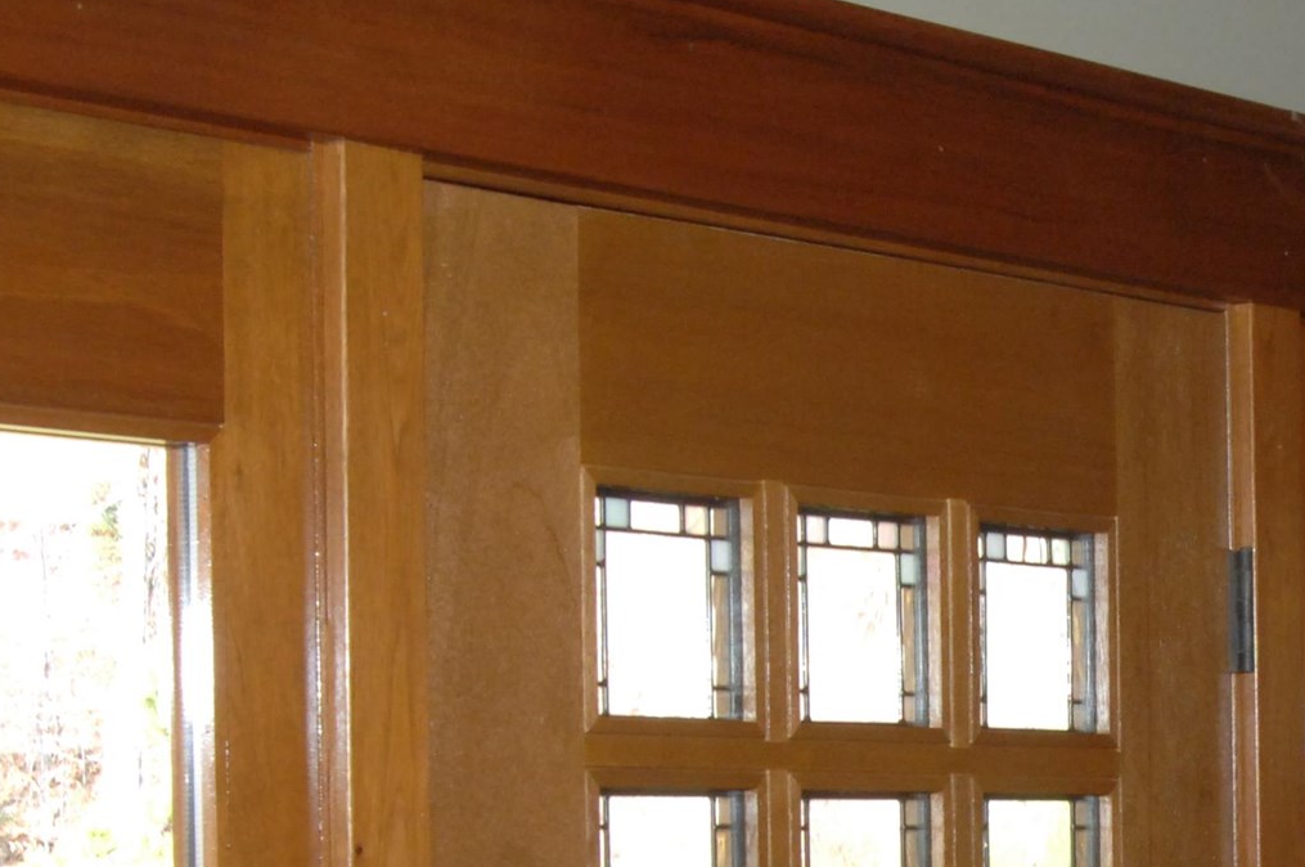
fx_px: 3946
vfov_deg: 12.3
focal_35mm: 109
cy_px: 1033
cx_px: 1264
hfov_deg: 18.4
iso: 640
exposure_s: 1/30
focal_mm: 24
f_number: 11
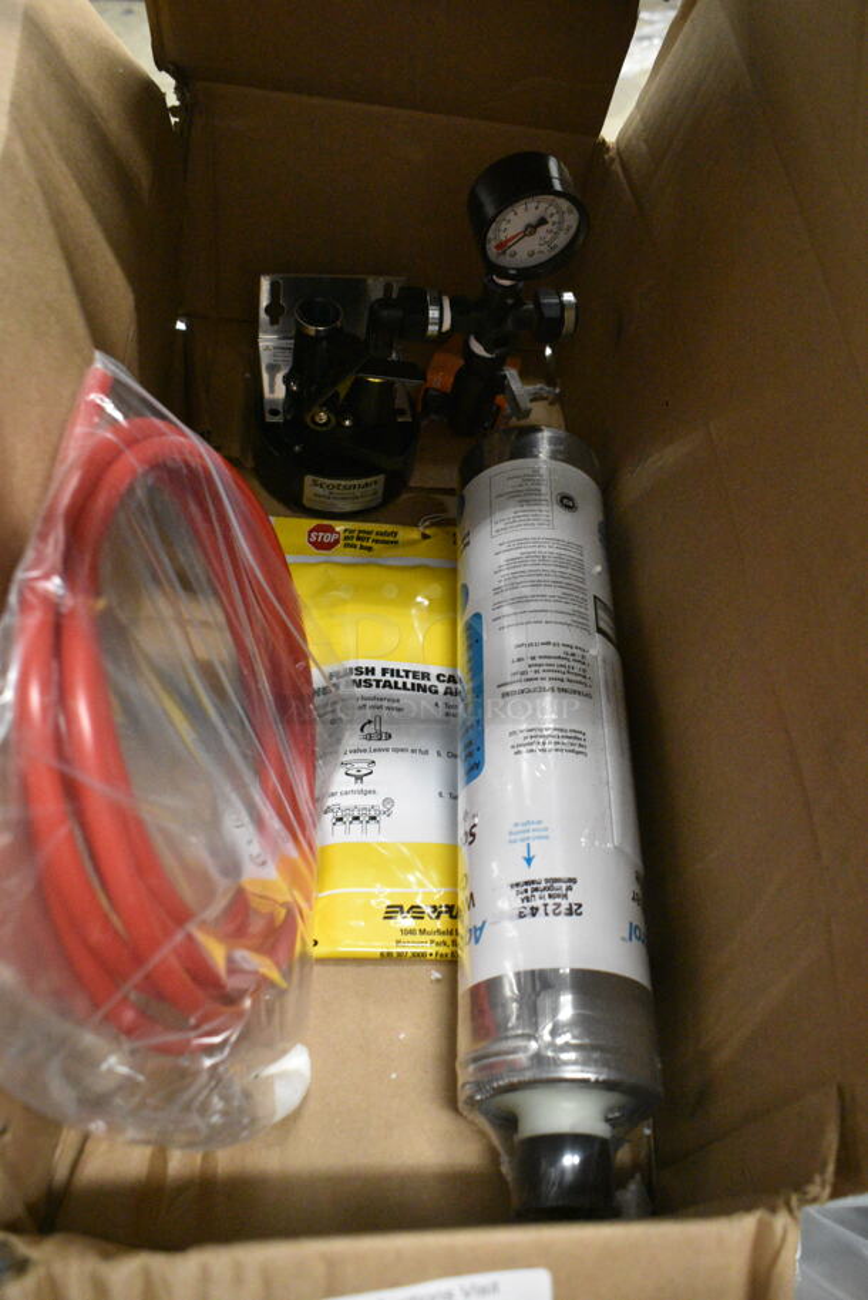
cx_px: 434
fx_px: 1192
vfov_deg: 57.2
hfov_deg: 40.0
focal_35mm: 33
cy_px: 650
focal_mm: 22
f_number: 5.6
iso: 6400
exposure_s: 1/125
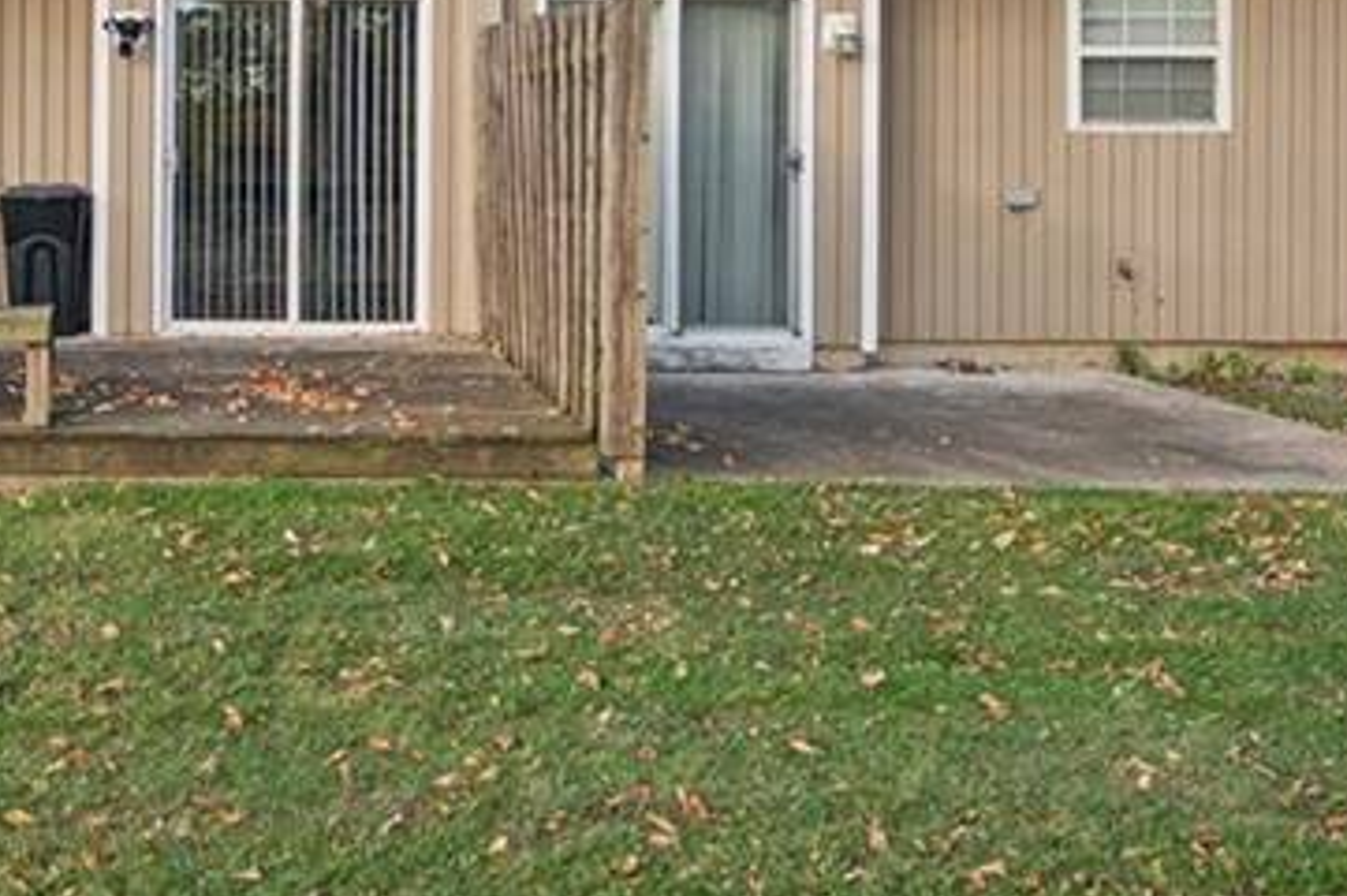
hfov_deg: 36.2
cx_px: 209
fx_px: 1959
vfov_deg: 25.1
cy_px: 110
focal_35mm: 52
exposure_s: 1/250
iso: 640
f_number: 6.3
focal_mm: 18.5
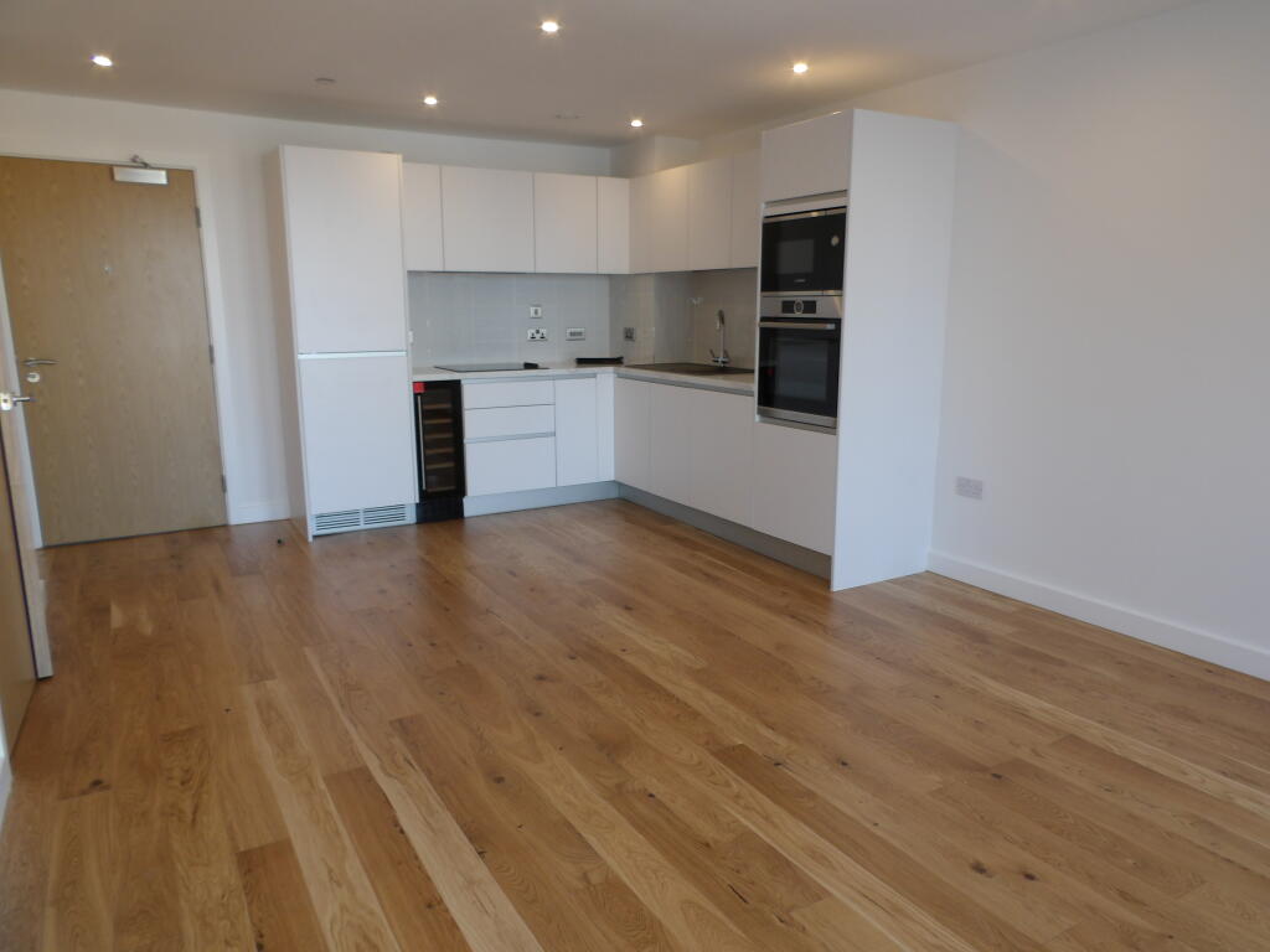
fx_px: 881
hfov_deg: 71.6
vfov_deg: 56.8
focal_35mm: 24
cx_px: 635
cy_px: 476
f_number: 4.1
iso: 101
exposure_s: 1/30
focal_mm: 4.3
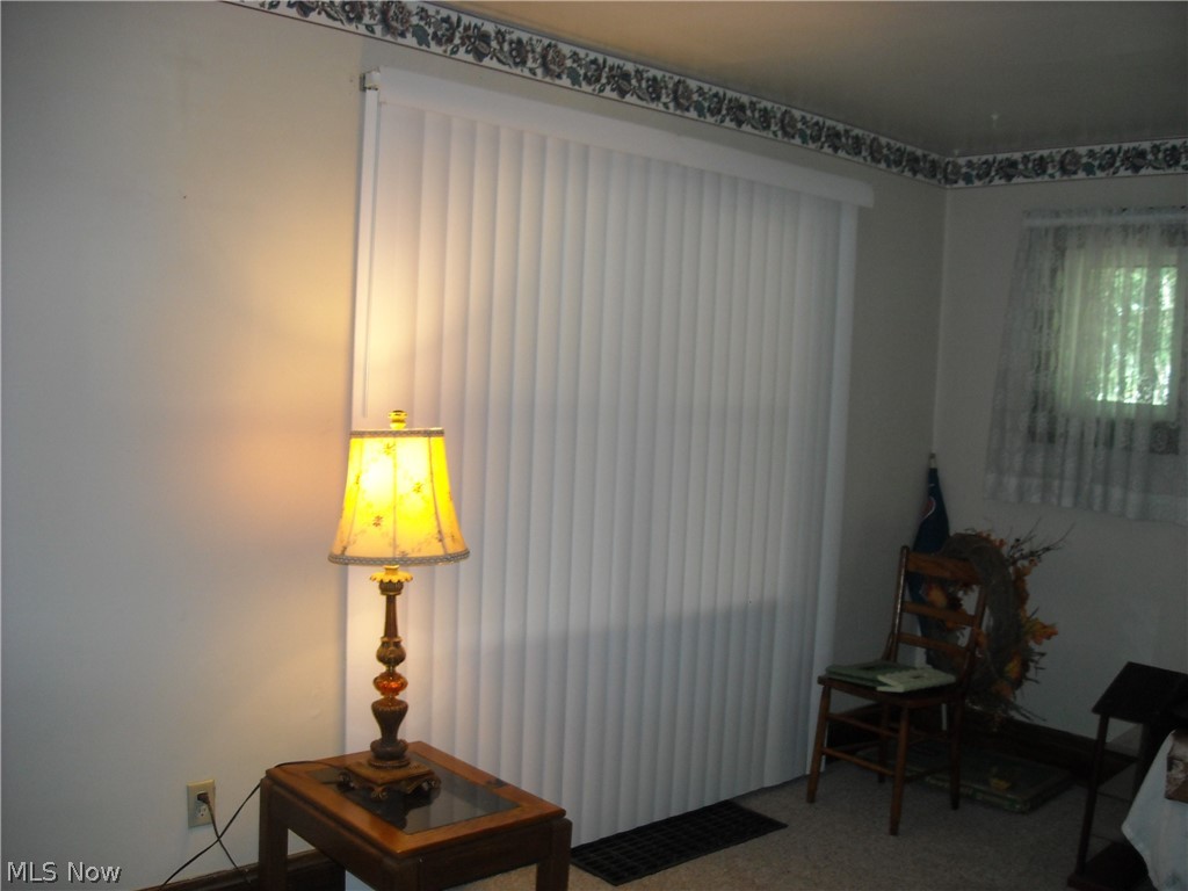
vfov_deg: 40.7
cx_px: 594
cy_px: 446
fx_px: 1201
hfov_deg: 52.6
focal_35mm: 35
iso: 200
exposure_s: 1/42
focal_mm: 5.7
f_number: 2.8
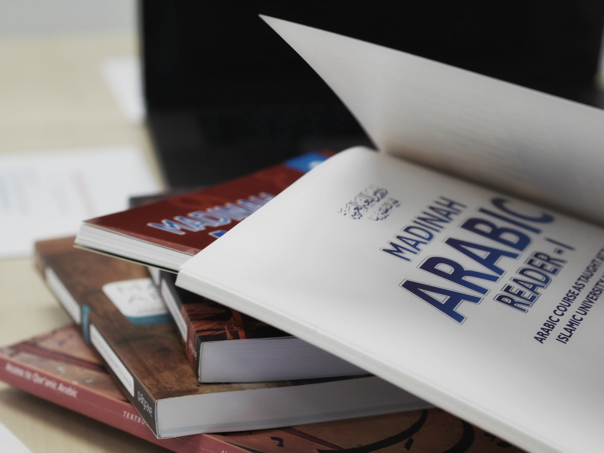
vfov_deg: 16.4
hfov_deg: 21.8
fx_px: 1571
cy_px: 226
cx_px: 302
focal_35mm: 90
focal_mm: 45
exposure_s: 1/40
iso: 200
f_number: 3.5
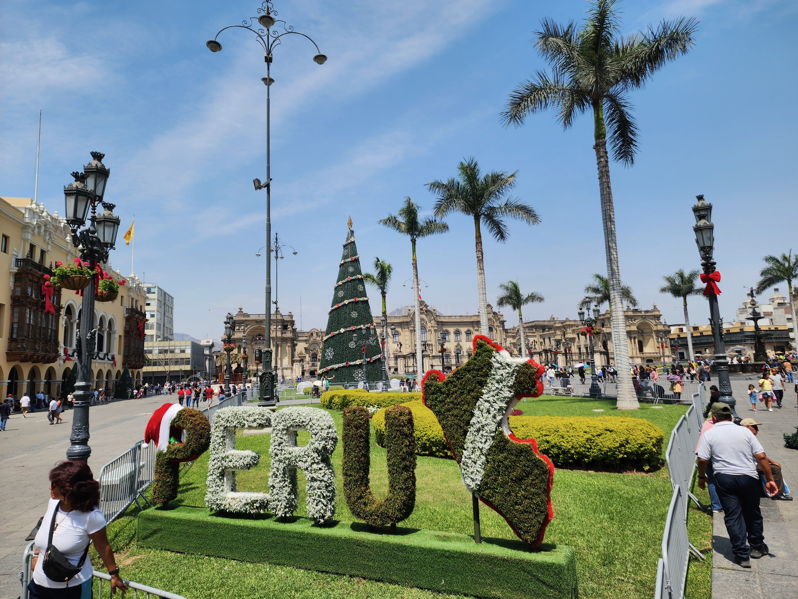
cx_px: 399
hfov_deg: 73.9
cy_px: 300
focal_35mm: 23
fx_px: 530
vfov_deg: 58.9
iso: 12
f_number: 1.8
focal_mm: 6.4
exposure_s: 1/1151
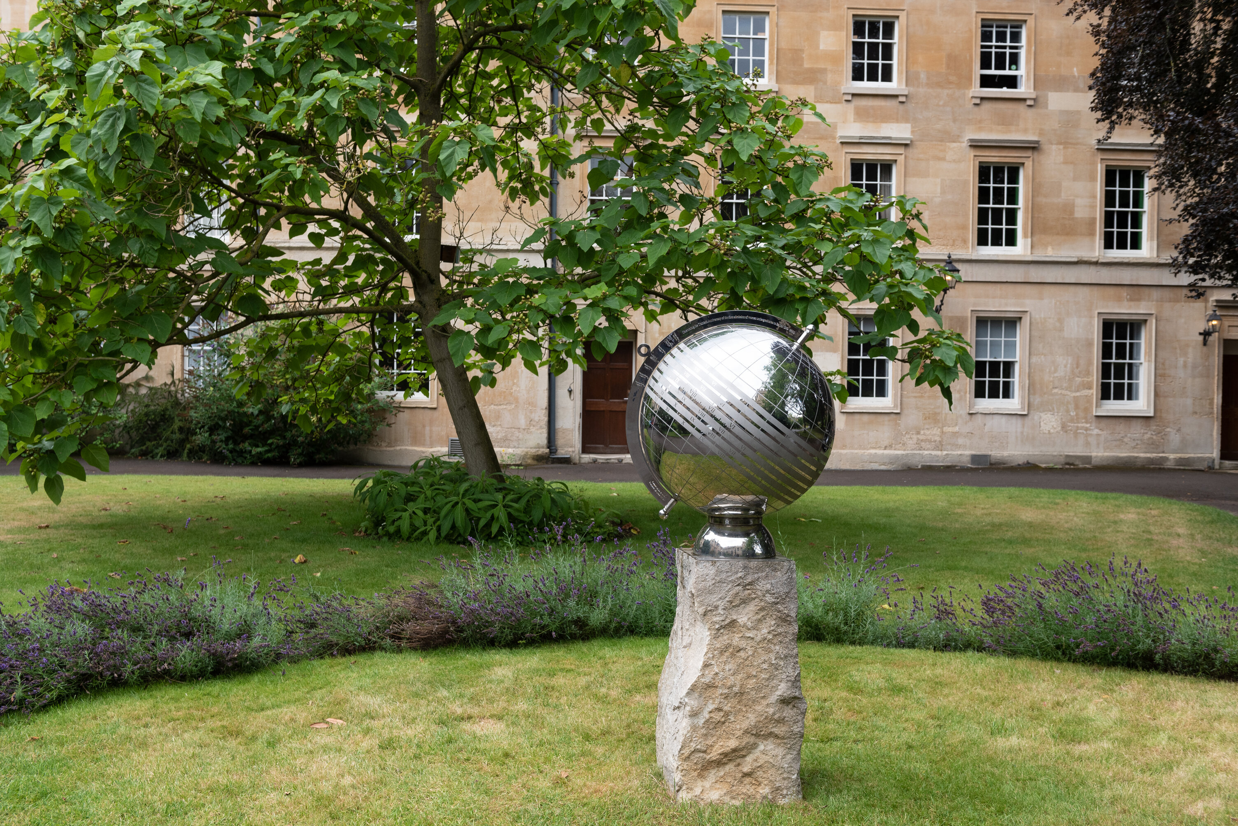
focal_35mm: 38
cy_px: 413
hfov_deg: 50.7
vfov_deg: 35.1
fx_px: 1307
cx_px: 619
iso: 400
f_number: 7.1
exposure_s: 1/640
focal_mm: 38
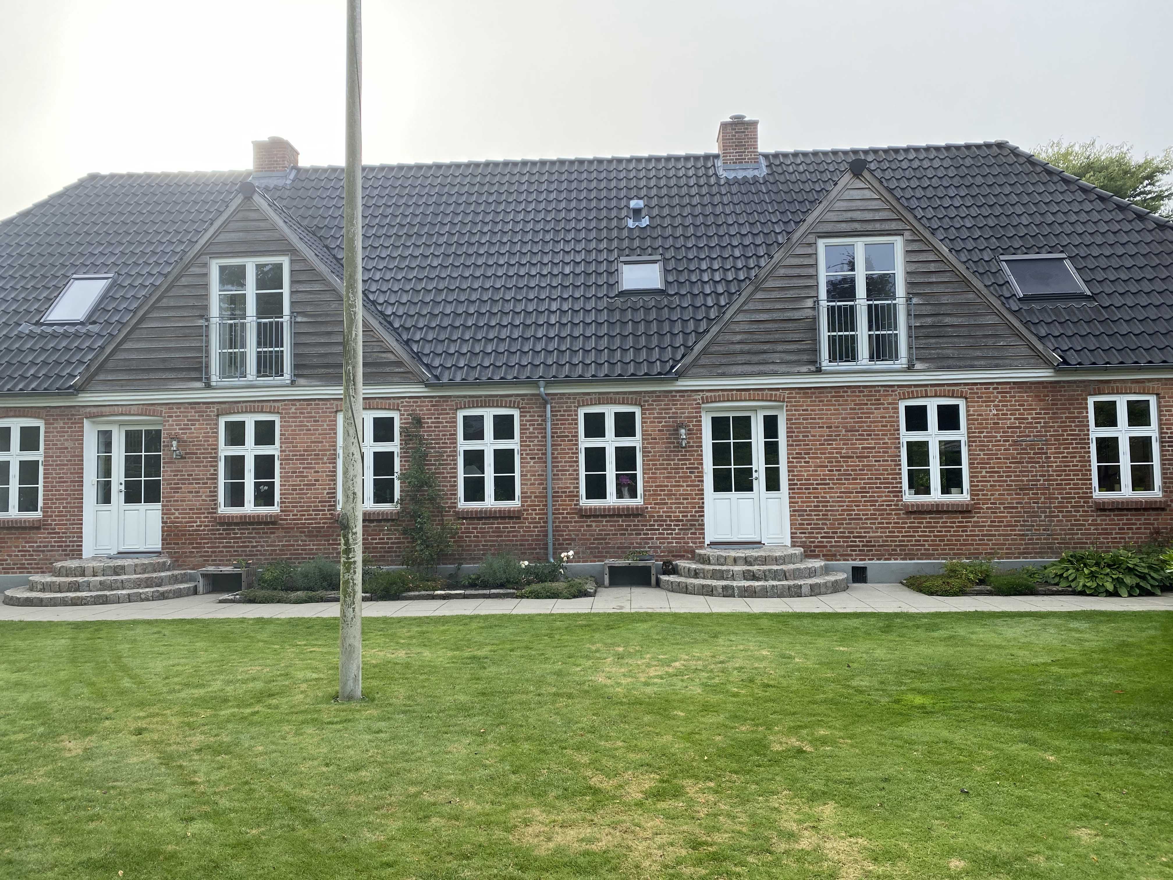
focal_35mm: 26
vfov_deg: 53.1
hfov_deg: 67.3
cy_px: 440
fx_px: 881
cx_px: 586
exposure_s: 1/673
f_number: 1.8
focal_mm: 4.25
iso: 32
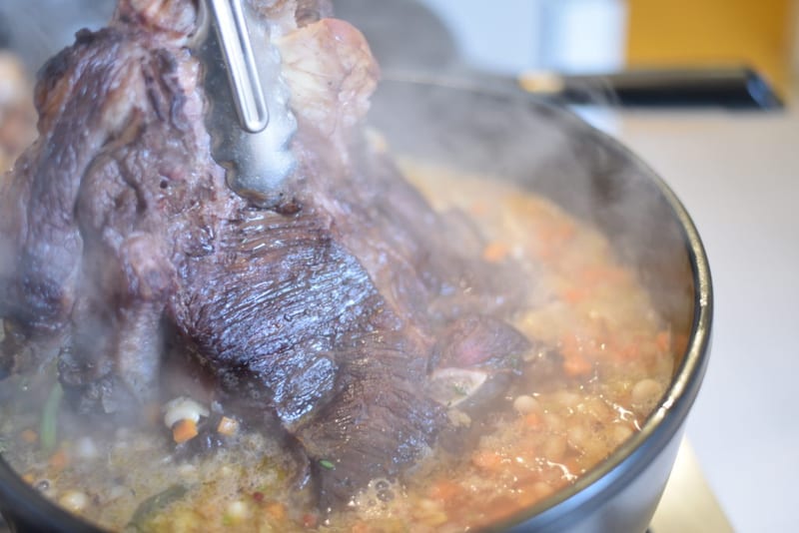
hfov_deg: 39.6
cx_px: 400
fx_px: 1110
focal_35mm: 50
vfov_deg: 27.0
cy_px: 266
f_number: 1.8
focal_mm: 50
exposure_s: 1/60
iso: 900
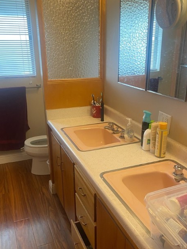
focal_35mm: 33
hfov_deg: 42.9
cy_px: 140
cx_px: 98
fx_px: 238
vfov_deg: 55.2
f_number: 1.8
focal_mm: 4.25
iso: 125
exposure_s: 1/60
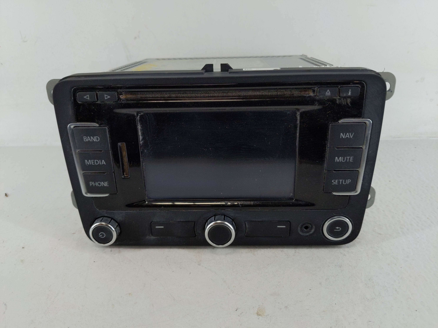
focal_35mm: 25
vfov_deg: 54.9
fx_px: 316
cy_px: 164
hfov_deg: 69.4
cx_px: 219
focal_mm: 4.38
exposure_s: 1/118
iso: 55
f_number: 1.73
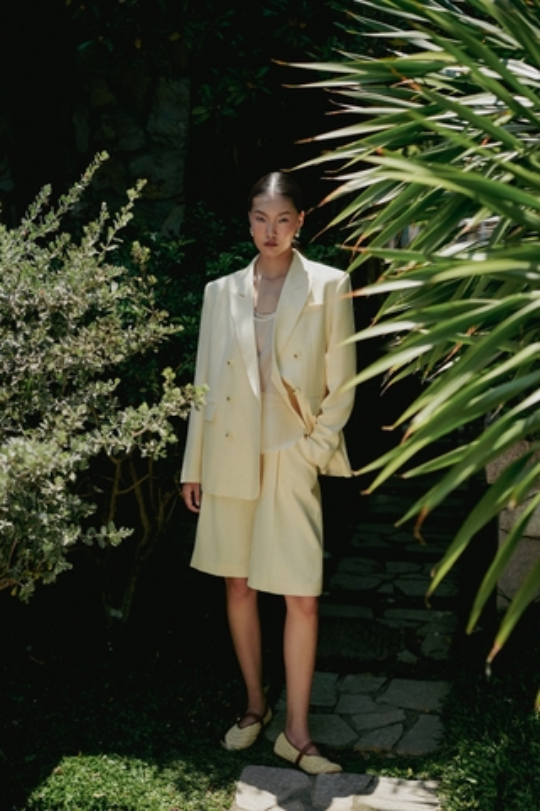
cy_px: 406
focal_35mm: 55
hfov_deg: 24.6
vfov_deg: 36.2
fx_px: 1237
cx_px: 270
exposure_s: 1/1600
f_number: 3.2
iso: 400
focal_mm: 55
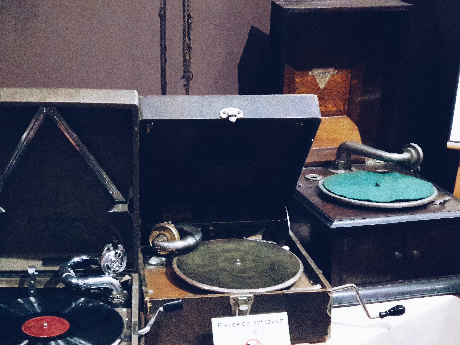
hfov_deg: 31.2
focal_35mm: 62
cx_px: 227
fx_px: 824
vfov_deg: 23.6
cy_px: 202
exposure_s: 1/33
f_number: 2.4
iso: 1250
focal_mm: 6
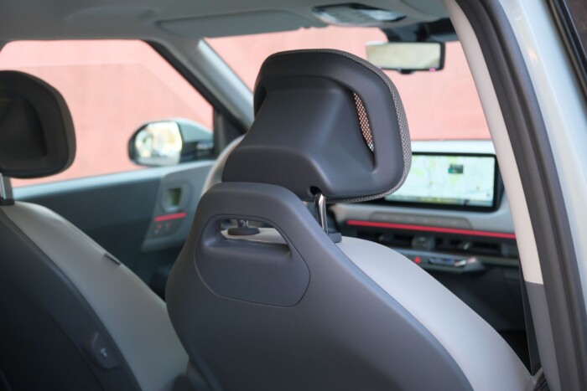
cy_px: 196
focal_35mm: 49
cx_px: 294
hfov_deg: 40.3
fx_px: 799
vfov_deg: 27.5
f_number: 3.6
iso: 640
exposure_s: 1/100
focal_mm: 32.9
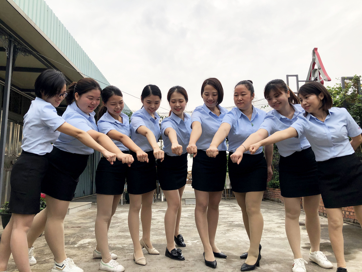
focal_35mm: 28
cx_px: 181
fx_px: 293
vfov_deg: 49.7
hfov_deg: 63.4
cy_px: 136
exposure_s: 1/649
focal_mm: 4
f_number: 1.8
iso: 20
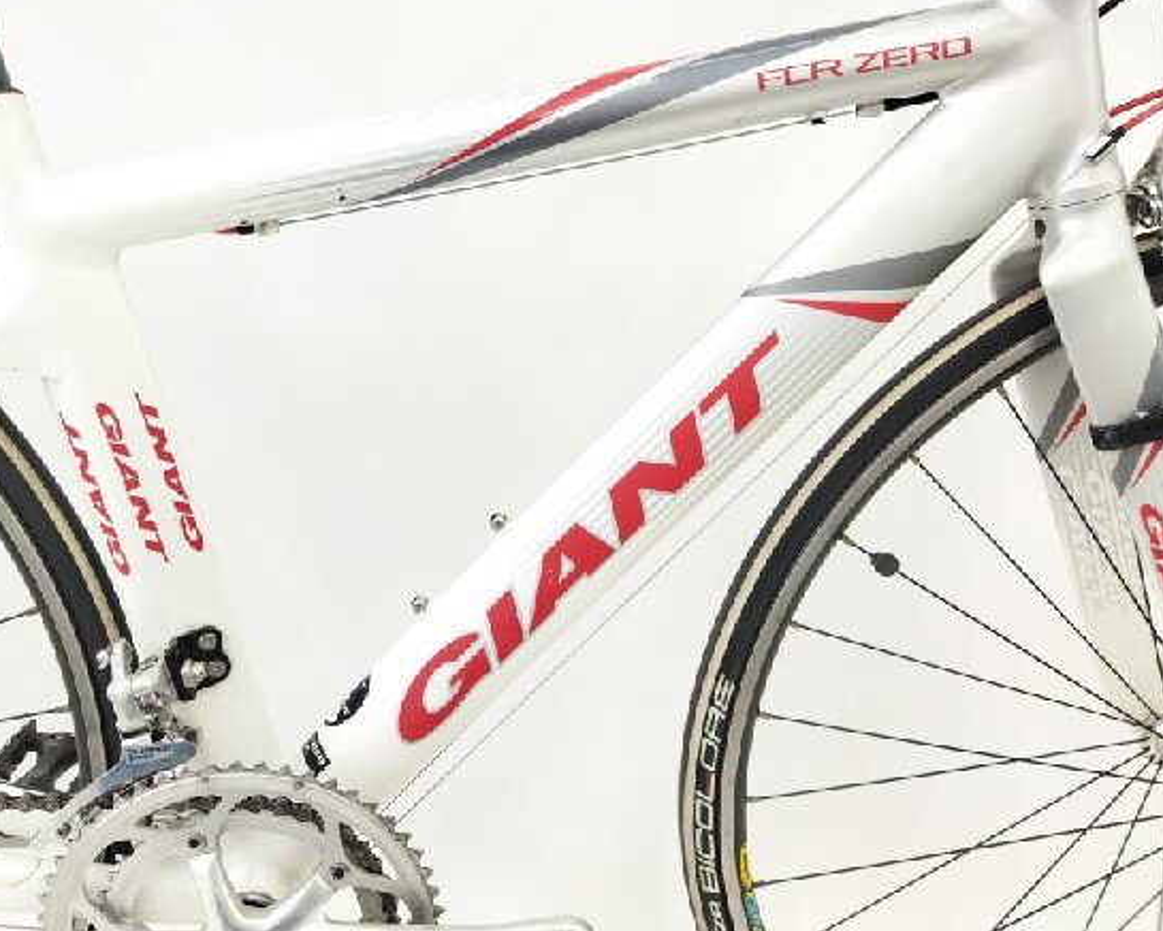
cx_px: 527
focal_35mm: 29
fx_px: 998
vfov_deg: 50.0
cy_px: 455
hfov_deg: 60.3
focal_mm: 4.71
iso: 309
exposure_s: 1/200
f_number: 1.79
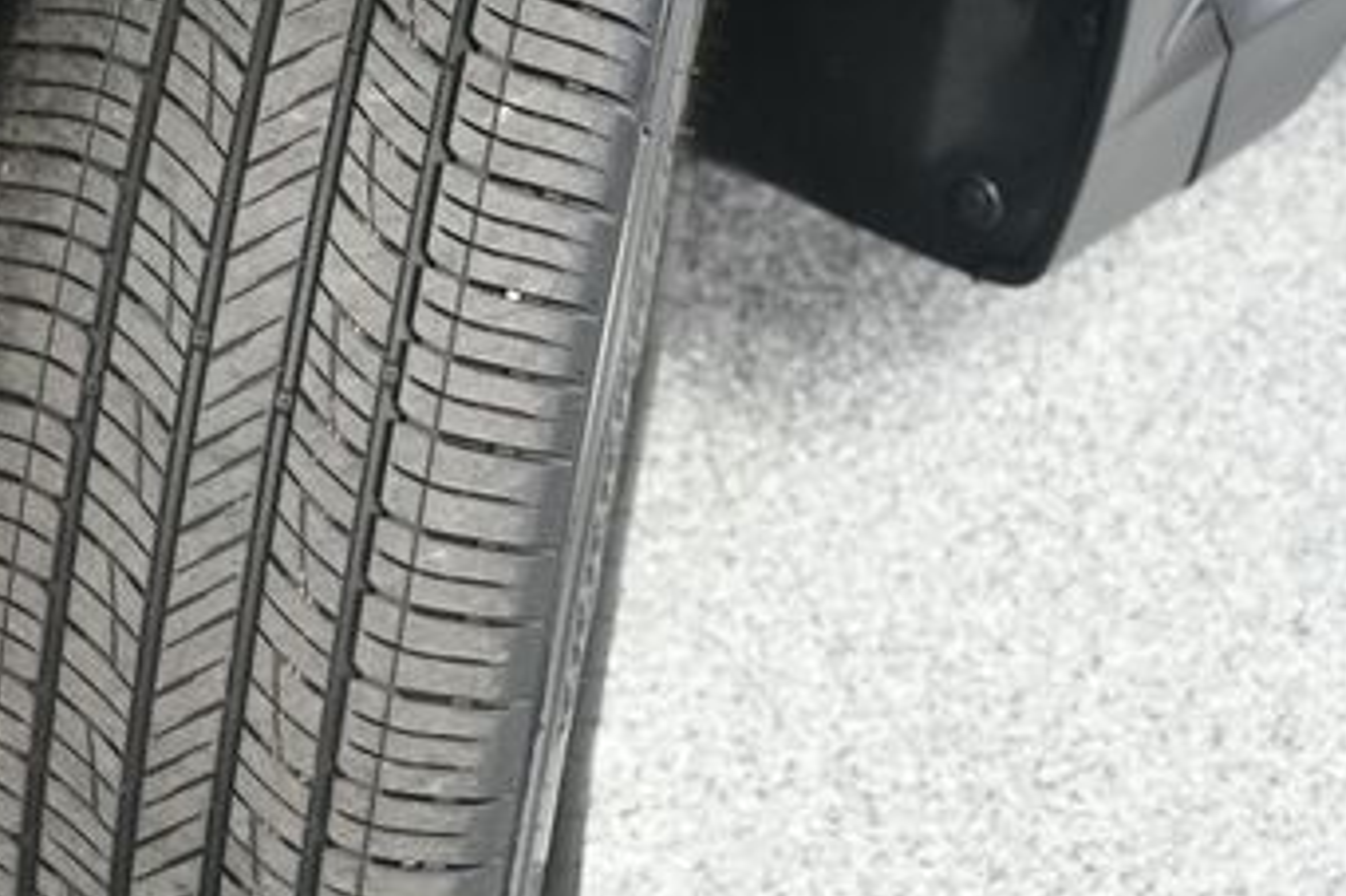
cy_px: 418
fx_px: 3363
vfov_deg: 15.2
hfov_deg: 22.4
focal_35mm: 90
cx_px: 288
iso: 100
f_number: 4.5
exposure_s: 1/160
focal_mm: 32
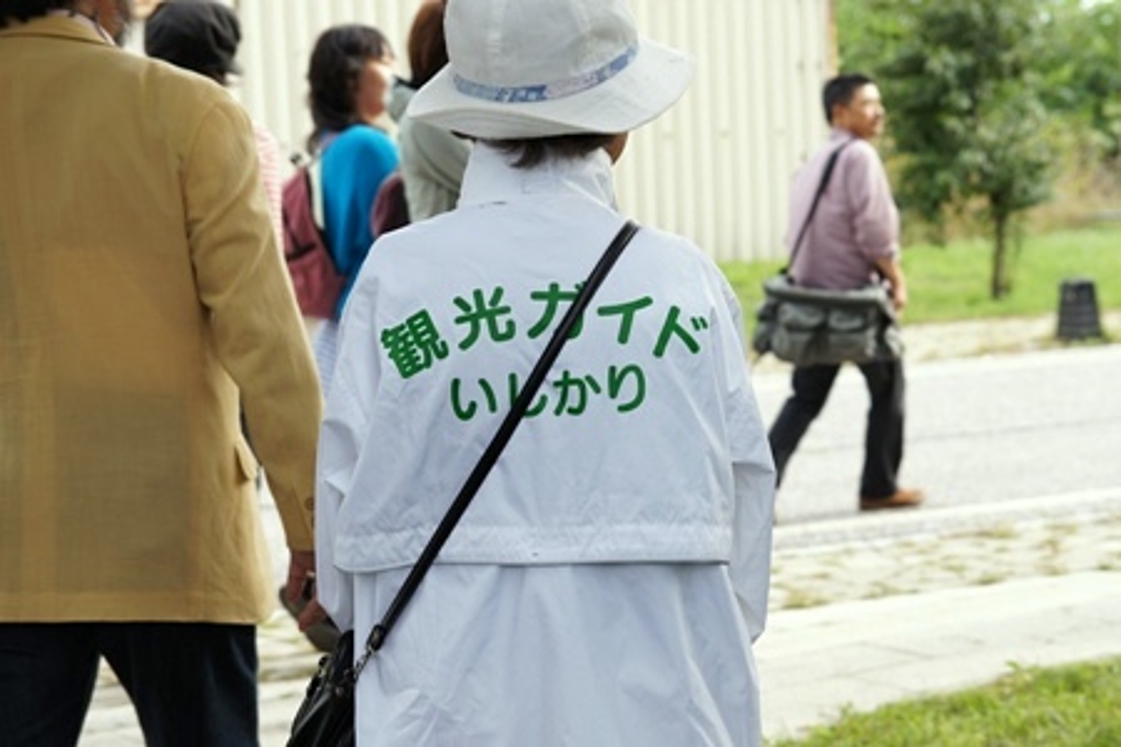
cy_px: 374
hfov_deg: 27.0
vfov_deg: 18.2
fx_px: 2335
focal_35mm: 75
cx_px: 560
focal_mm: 50
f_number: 4
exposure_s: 1/160
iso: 100
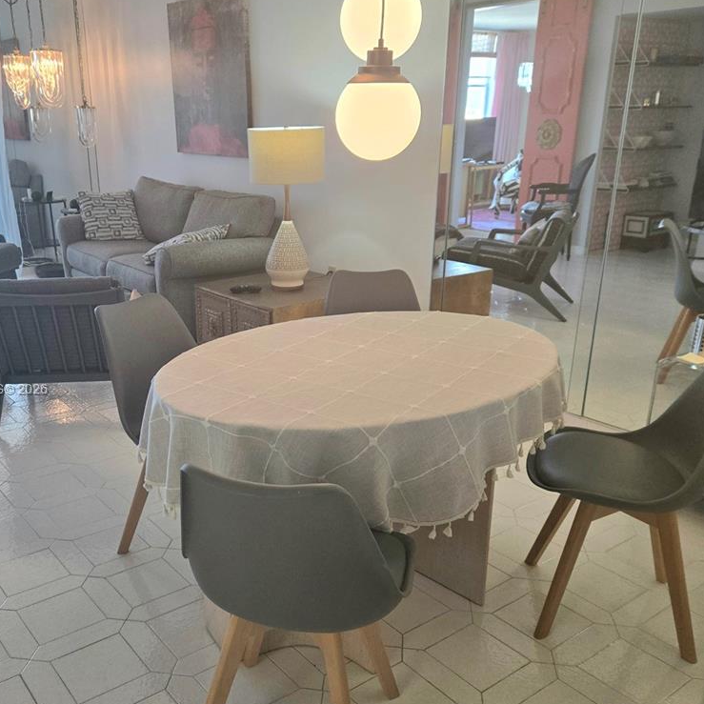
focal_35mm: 33
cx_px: 300
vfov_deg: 49.7
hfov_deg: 49.6
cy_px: 391
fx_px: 759
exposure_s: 1/120
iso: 125
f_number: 1.8
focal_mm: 5.4
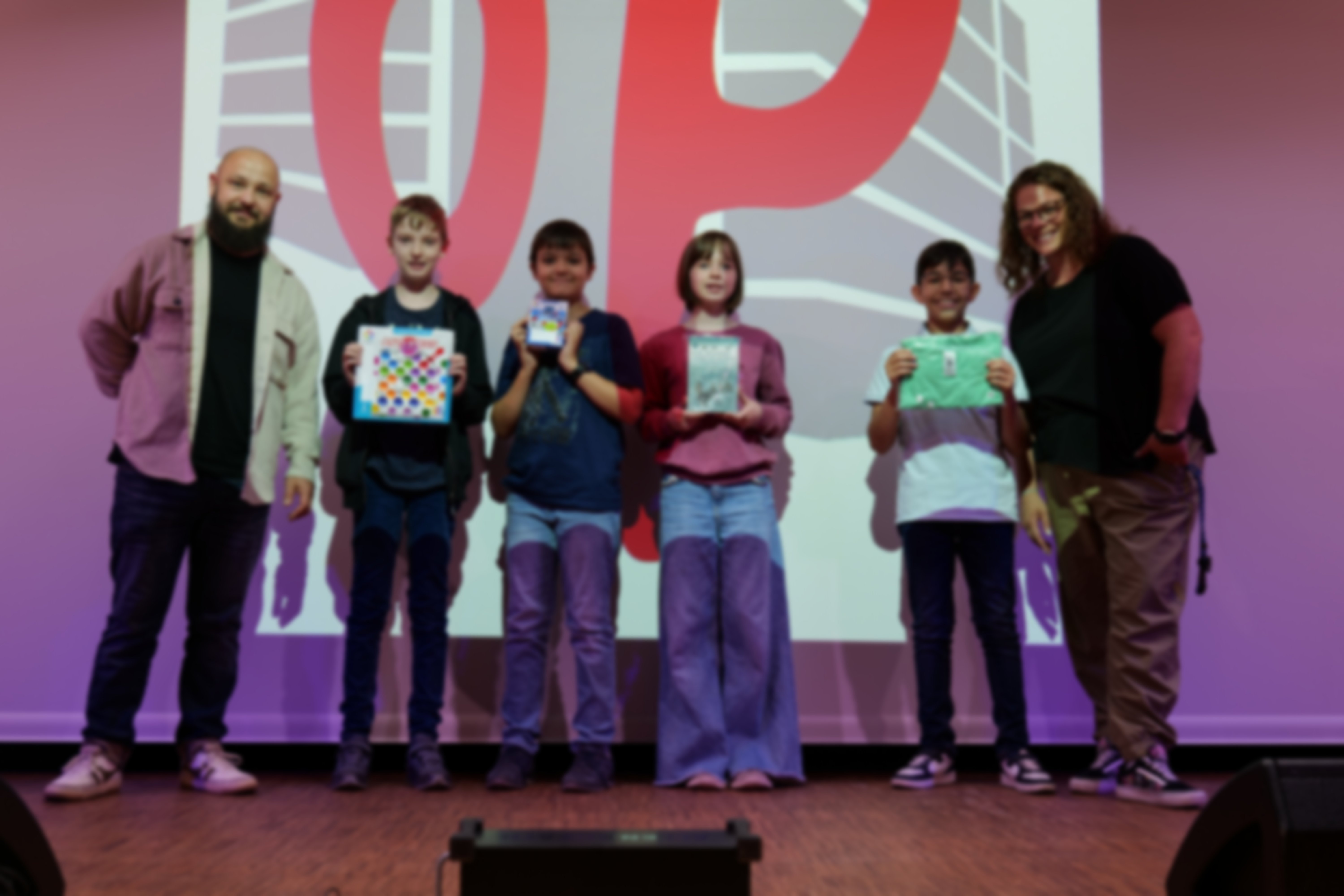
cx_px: 672
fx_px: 1643
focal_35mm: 44
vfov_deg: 30.5
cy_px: 448
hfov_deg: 44.5
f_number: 4.9
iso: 400
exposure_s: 1/20
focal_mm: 44
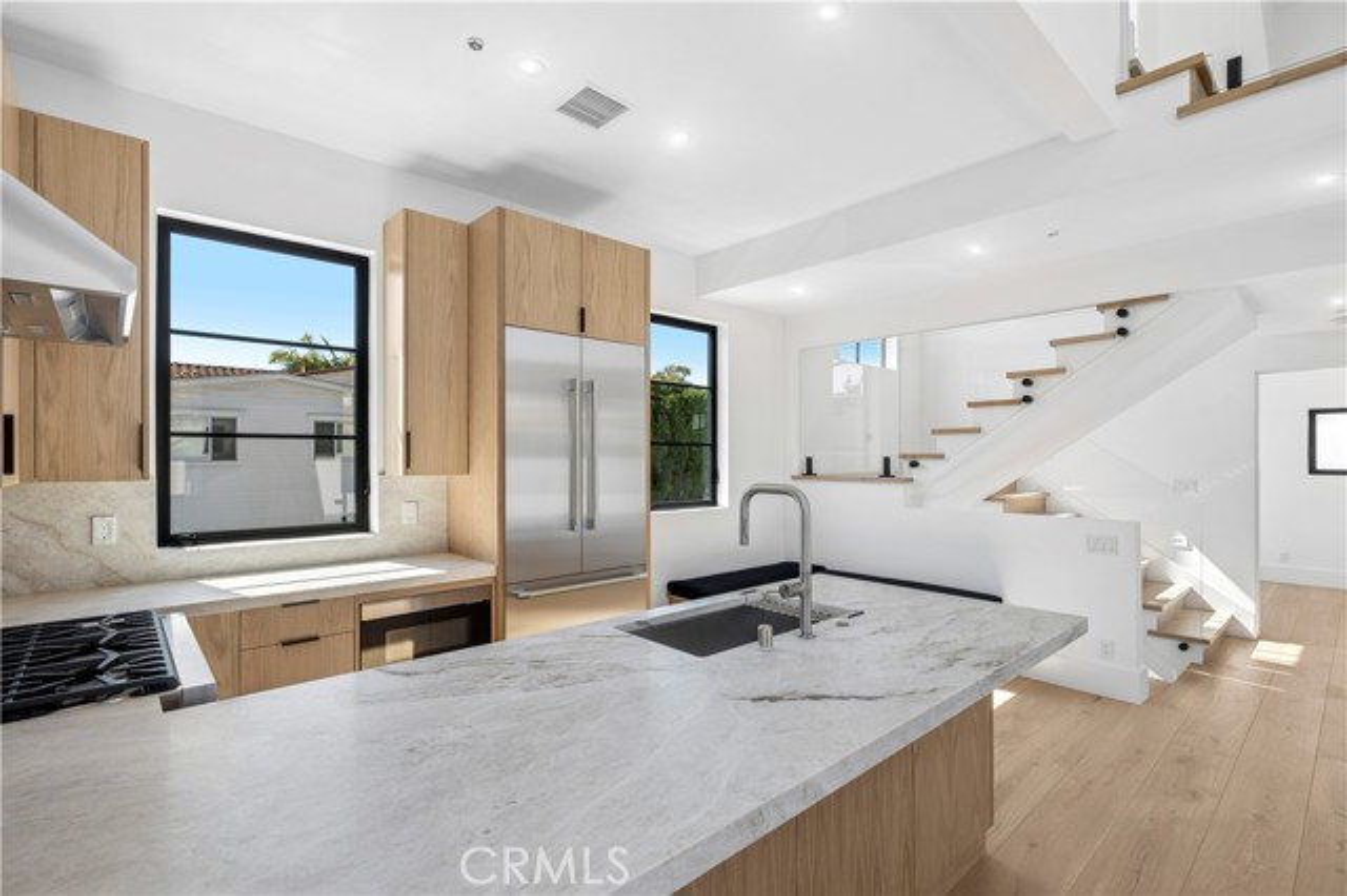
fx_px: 598
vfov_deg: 73.7
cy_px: 448
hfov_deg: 96.8
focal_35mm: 16
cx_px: 674
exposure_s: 1/60
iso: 200
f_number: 9
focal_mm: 16
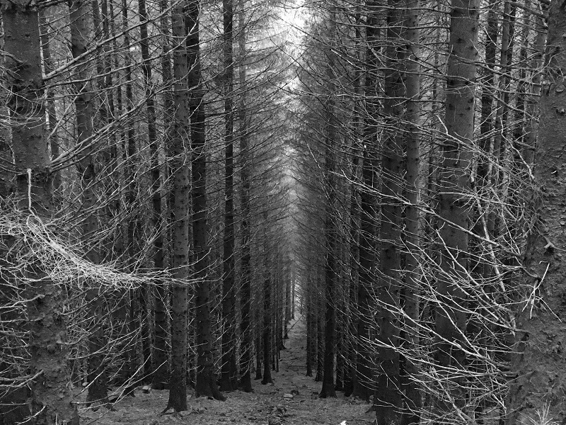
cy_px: 212
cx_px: 283
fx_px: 474
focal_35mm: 29
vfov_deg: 48.2
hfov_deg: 61.7
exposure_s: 1/25
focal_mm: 4.15
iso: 250
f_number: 2.2
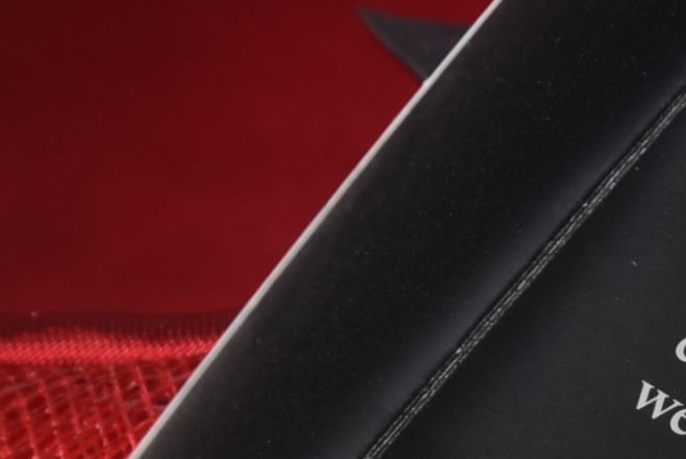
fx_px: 18180
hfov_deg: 2.2
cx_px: 774
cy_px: 462
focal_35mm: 953
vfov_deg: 1.4
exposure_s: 1/125
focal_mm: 140
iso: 200
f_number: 13
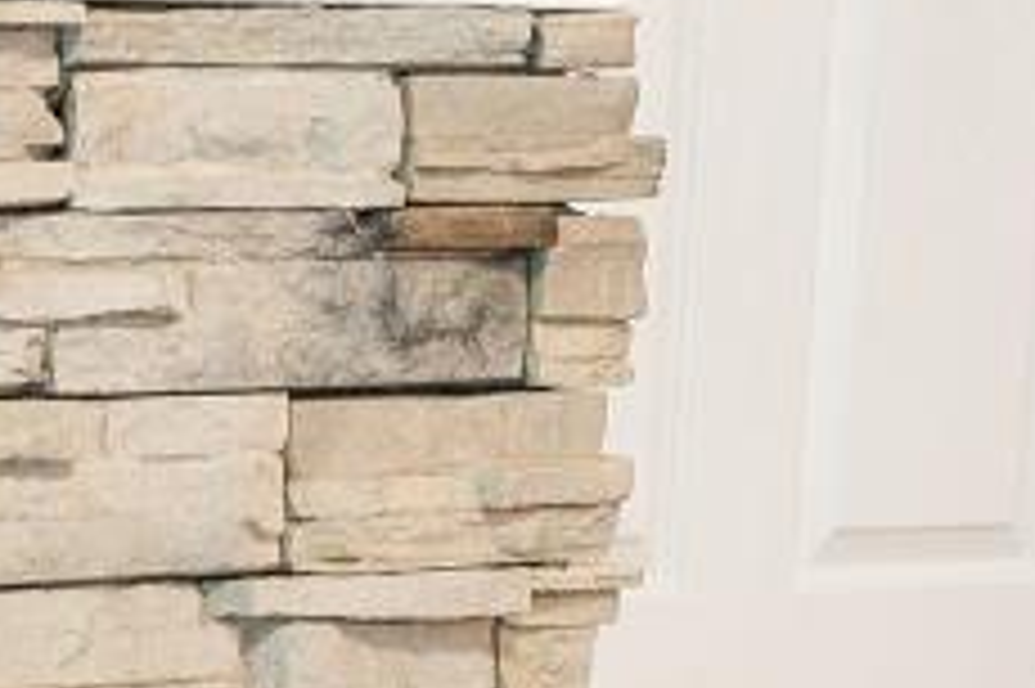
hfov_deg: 9.8
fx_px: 5631
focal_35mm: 196
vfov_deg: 6.7
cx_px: -1030
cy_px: 1468
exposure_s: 1/4
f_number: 4
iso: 400
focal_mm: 30
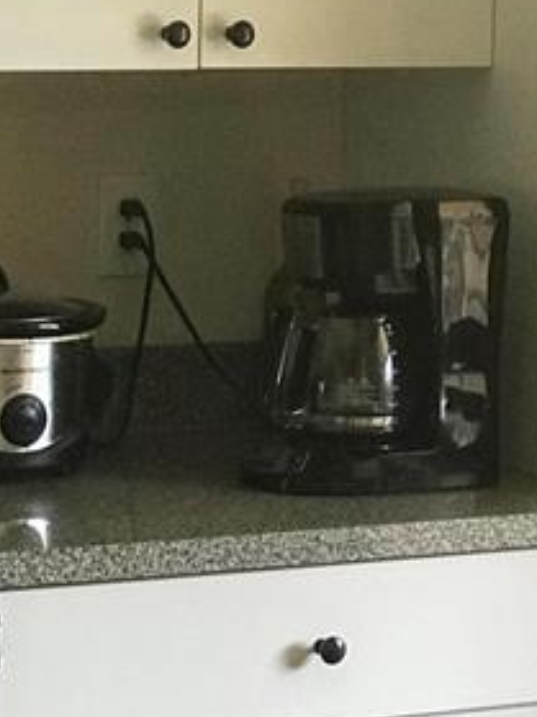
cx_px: 100
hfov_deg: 9.4
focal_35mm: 157
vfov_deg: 12.6
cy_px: 419
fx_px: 3250
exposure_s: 1/60
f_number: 2.8
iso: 320
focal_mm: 6.6
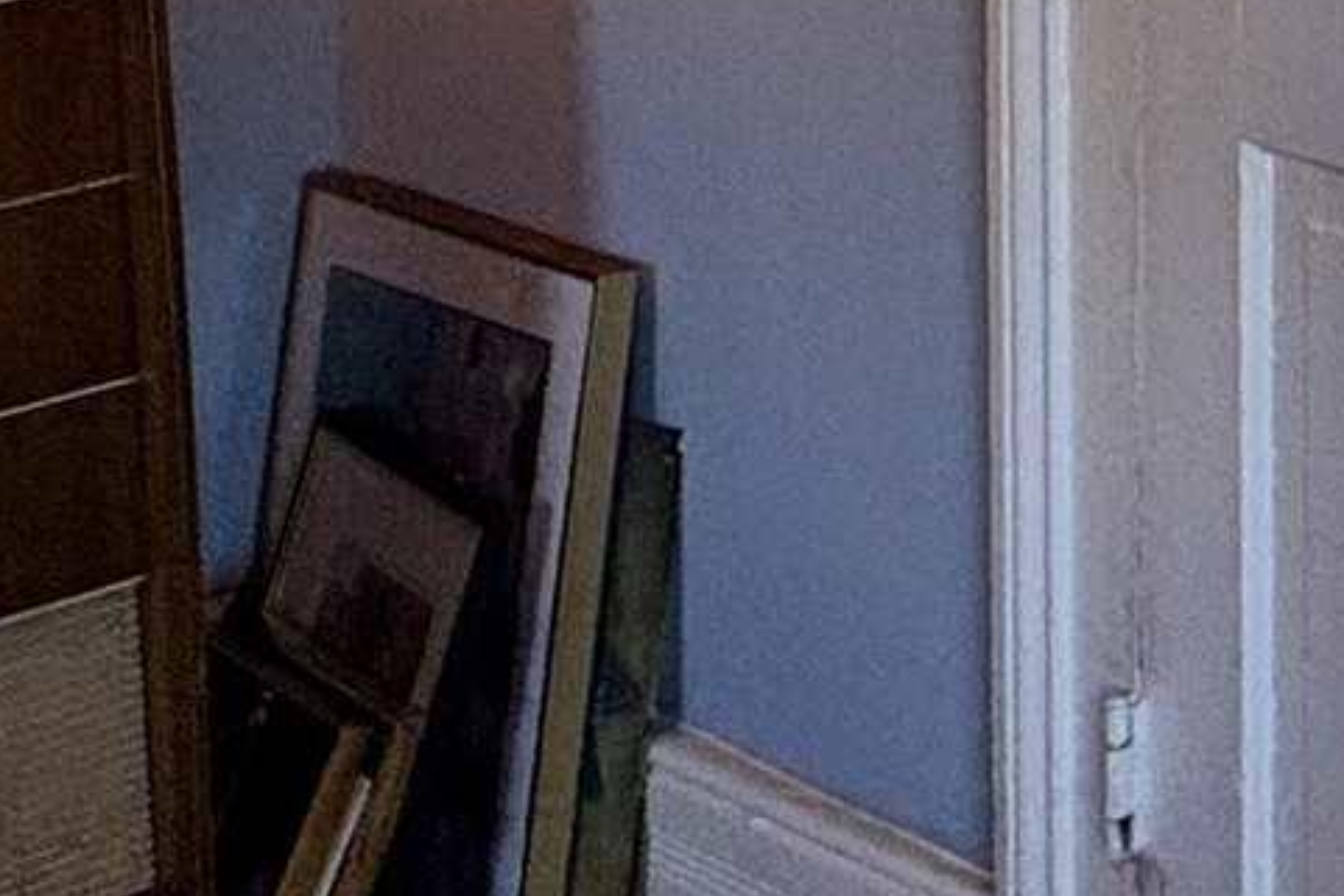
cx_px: 2744
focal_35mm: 93
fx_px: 3473
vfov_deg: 12.9
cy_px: -882
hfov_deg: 16.4
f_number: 2.2
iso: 64
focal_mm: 2.22
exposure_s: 1/120
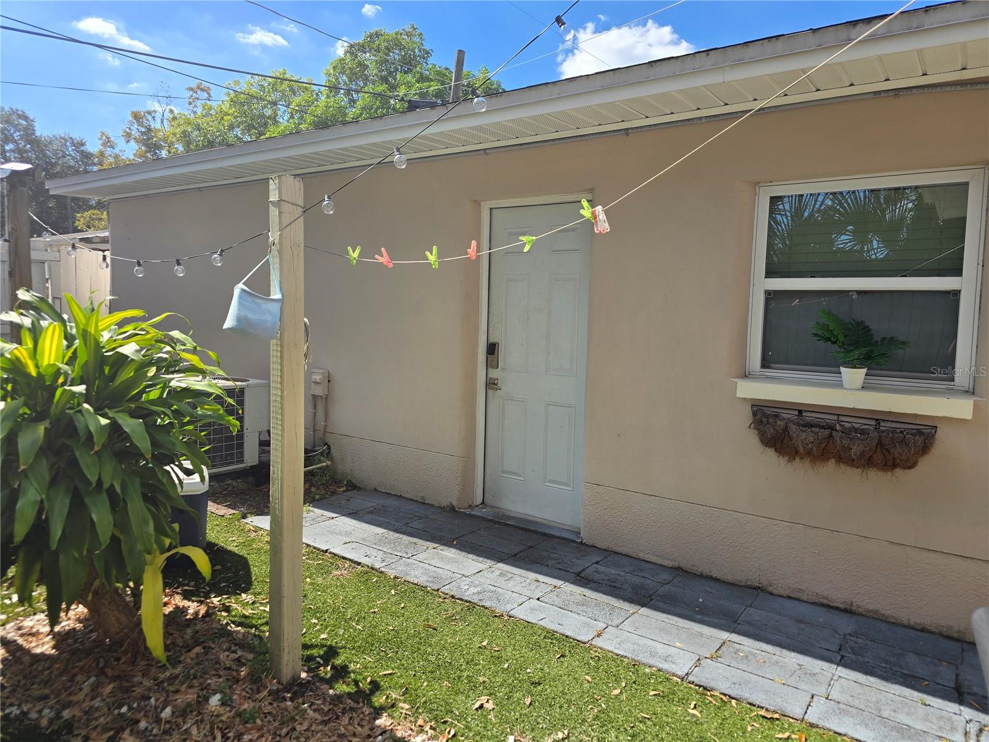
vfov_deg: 58.9
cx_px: 494
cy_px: 371
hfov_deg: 73.9
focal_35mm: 23
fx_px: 657
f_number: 1.7
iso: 12
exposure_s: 1/626
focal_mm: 6.3
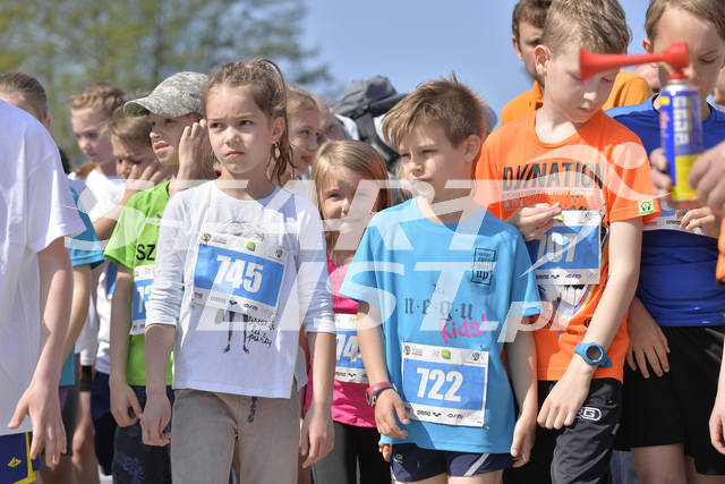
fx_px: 1652
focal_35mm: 82
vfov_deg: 16.7
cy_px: 242
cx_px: 362
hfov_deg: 24.8
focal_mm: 82
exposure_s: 1/4000
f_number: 4
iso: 200
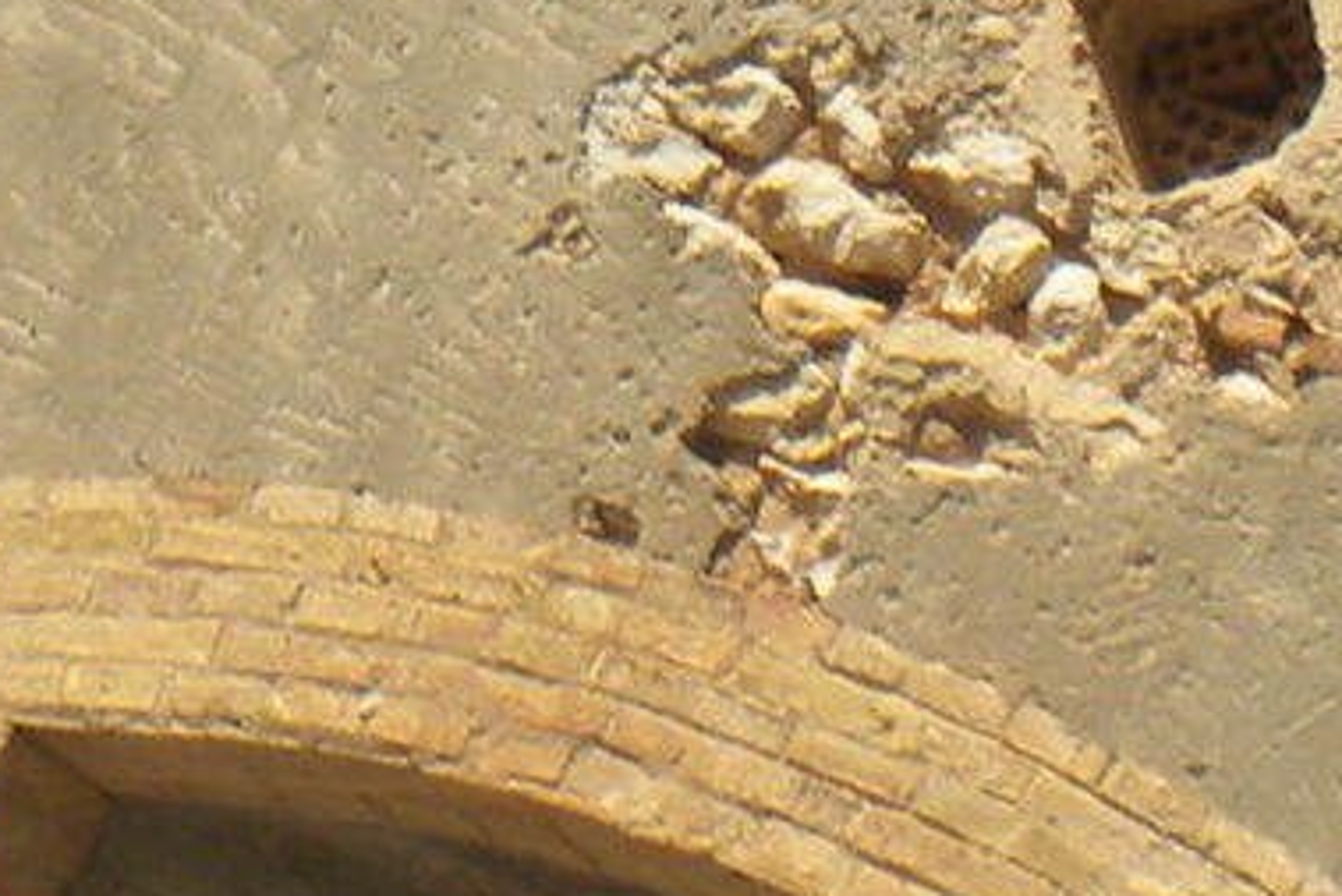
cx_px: -103
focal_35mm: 260
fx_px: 9695
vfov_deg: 5.2
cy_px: -988
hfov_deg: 7.9
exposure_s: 1/110
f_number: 10
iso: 64
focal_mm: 6.6
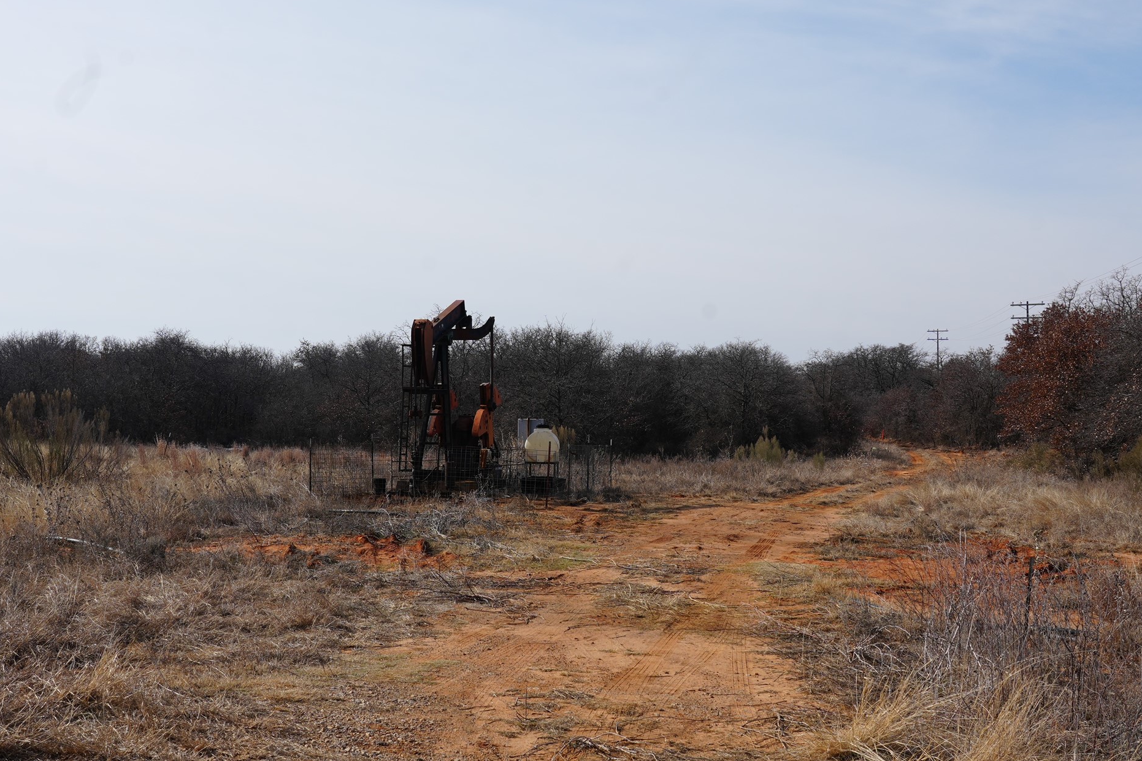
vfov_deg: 31.9
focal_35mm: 42
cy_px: 373
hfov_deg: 46.3
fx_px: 1332
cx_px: 517
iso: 100
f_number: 10
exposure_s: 1/200
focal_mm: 24
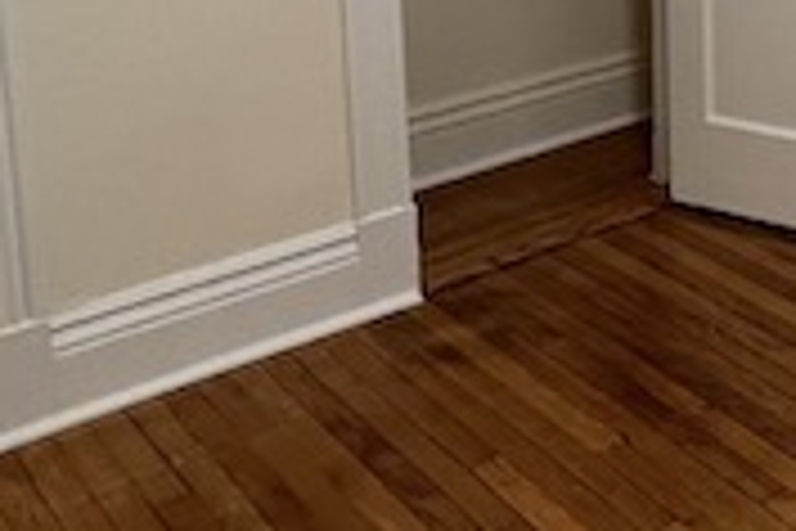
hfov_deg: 27.5
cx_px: 1034
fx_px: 1349
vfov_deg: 20.3
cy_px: -171
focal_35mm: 61
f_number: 1.8
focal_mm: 1.57
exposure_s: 1/60
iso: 160
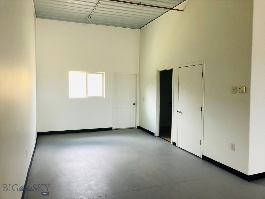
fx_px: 214
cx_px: 132
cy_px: 100
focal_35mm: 28
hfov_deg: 63.4
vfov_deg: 49.7
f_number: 1.8
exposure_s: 1/30
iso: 32
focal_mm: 3.99
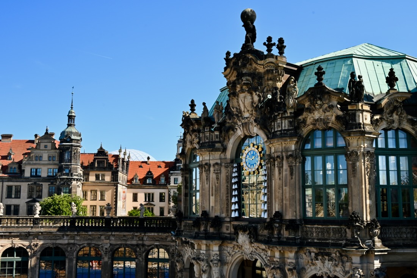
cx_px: 208
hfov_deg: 47.4
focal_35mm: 41
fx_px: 475
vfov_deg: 32.6
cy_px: 139
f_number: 11
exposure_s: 1/100
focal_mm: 41
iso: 400
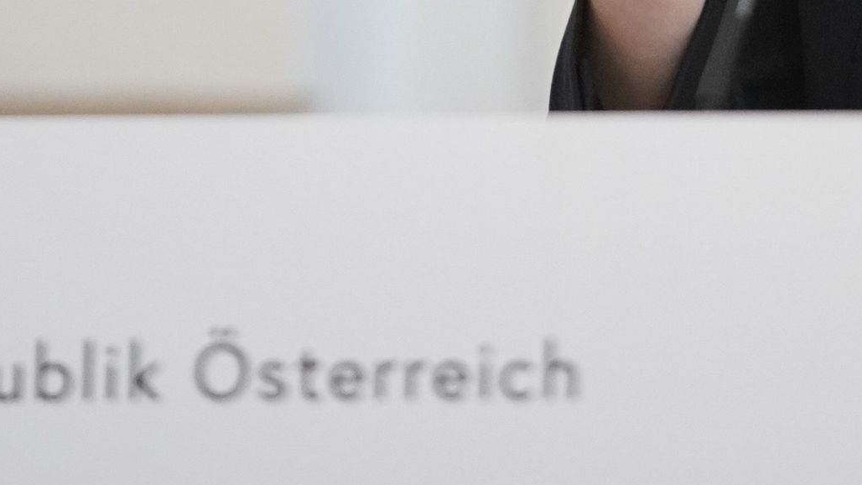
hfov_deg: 2.7
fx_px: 18626
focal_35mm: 815
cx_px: 719
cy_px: -479
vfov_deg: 1.5
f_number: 2.8
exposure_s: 1/640
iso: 4000
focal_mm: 200
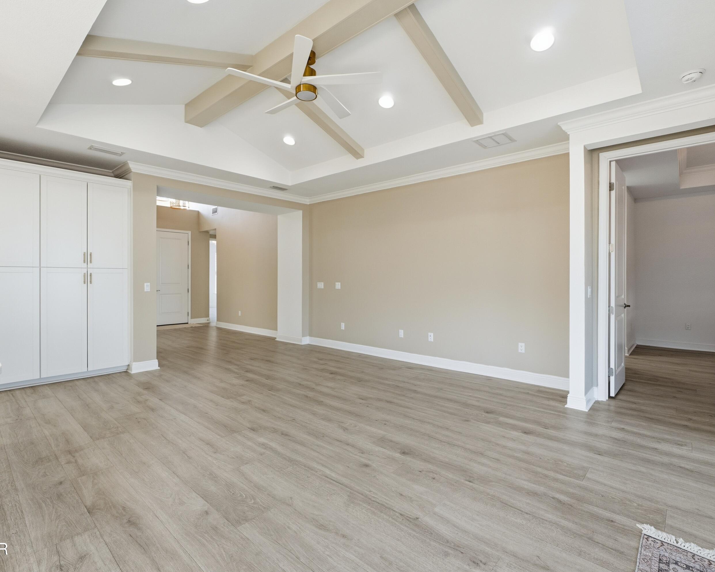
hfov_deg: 89.6
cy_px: 287
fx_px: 360
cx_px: 344
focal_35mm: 17
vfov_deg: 77.0
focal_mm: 10
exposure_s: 1/80
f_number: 6.3
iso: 100
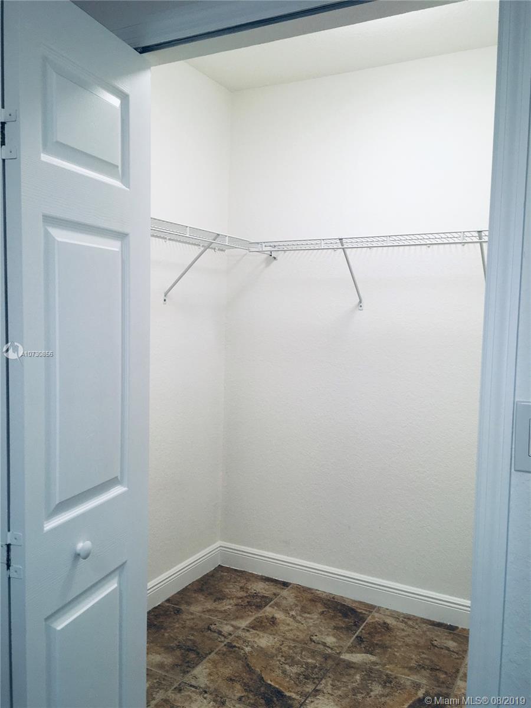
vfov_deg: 61.7
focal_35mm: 29
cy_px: 354
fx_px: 593
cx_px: 266
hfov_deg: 48.2
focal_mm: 4.15
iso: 25
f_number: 2.2
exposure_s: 1/33
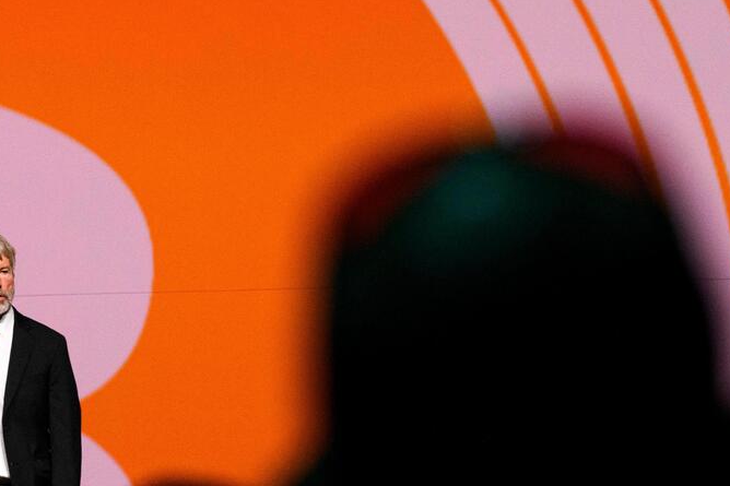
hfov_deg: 3.8
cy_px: 407
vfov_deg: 2.5
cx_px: -3
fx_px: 10926
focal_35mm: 539
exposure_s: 1/320
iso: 1600
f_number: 6.3
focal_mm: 200
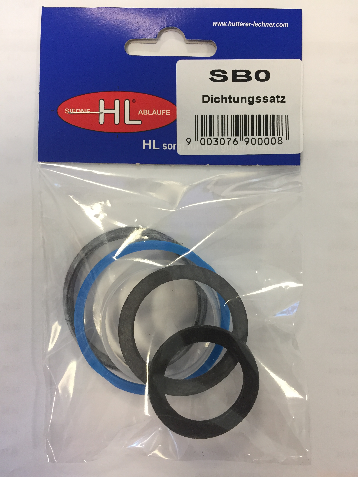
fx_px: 400
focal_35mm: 29
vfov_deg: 61.7
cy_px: 238
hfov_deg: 48.2
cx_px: 179
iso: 64
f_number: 2.2
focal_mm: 4.15
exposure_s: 1/33
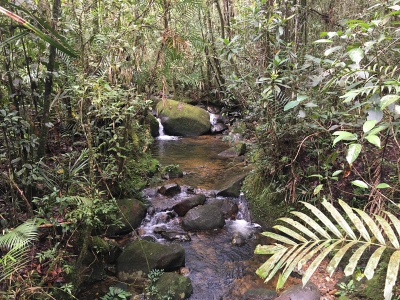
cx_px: 200
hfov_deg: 61.7
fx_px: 335
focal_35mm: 29
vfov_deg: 48.2
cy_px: 150
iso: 100
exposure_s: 1/33
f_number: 2.2
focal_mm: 4.15
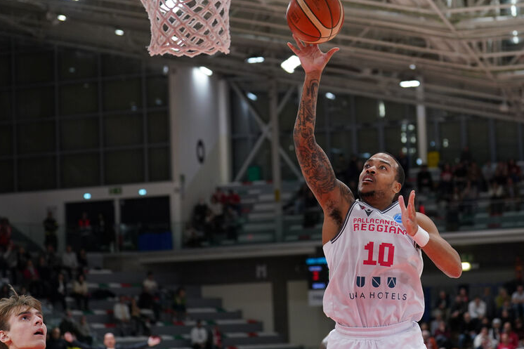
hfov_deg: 22.1
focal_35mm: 92
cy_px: 158
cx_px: 296
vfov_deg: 14.9
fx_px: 1339
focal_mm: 70
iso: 2000
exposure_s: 1/1250
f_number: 2.8
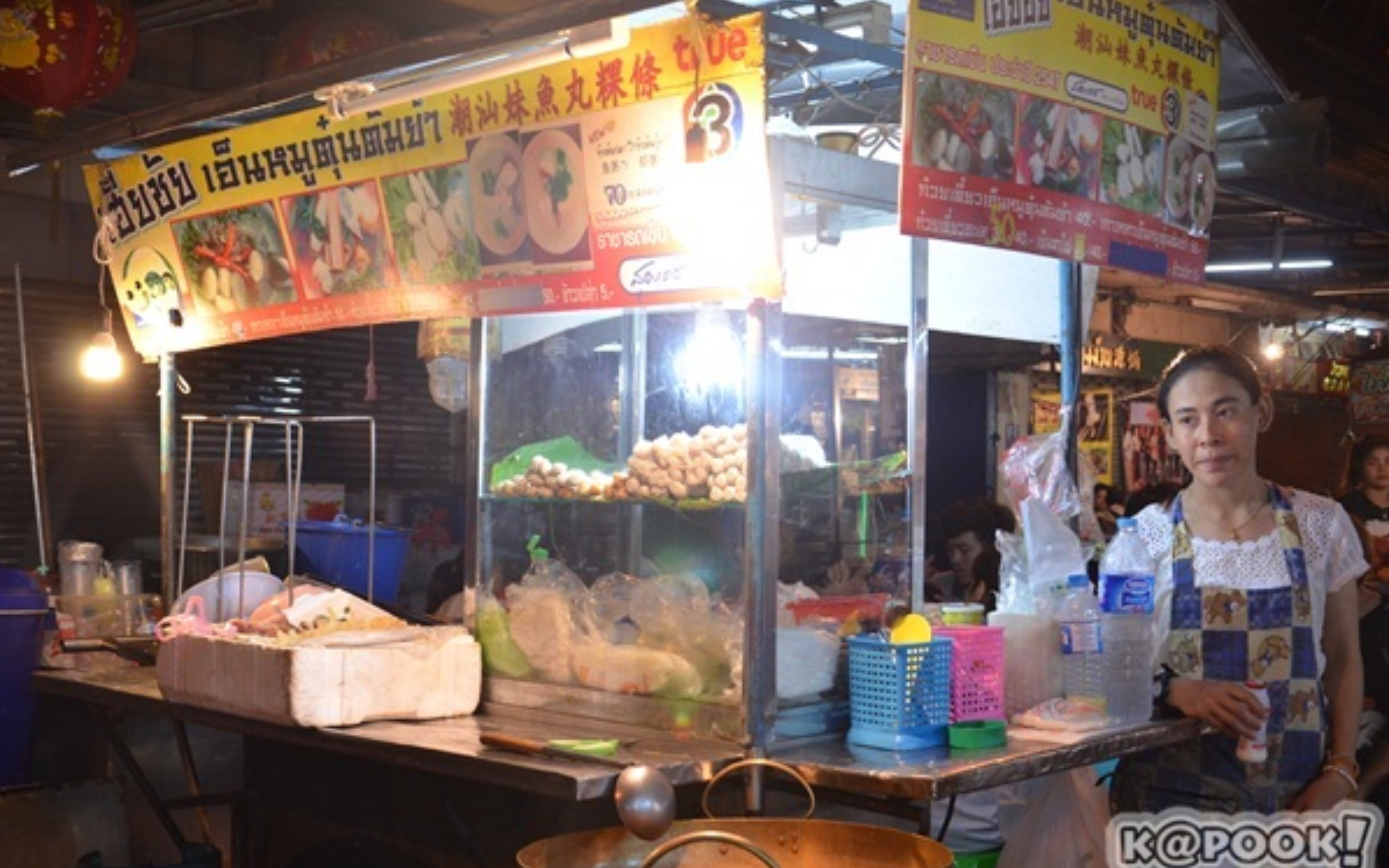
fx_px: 1741
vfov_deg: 28.0
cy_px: 457
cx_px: 693
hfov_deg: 43.5
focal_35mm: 46
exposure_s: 1/30
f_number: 5
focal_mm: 30
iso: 640
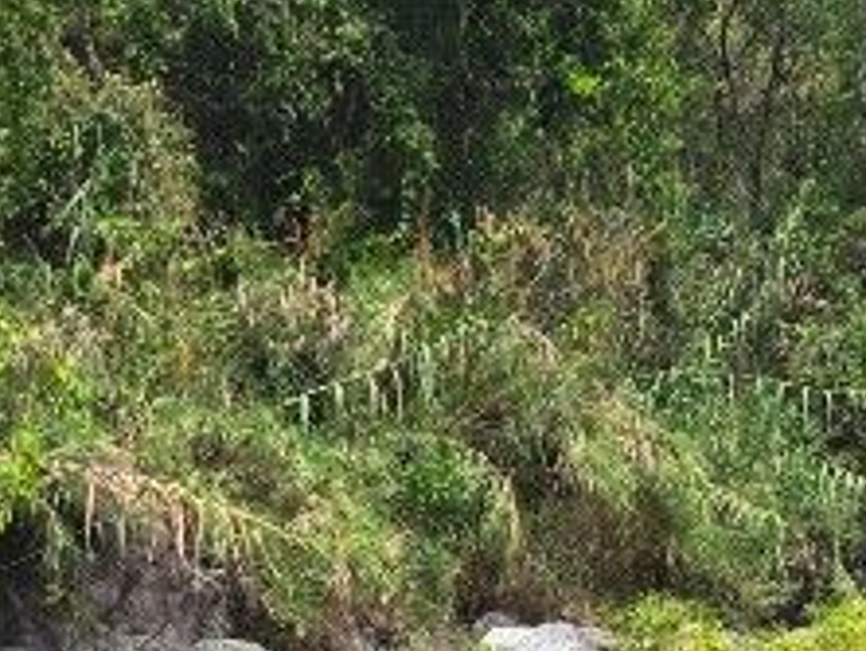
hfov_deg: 18.4
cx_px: 679
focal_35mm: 106
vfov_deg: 13.6
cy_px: 776
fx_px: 2655
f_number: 1.8
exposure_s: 1/3333
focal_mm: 5.4
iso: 64
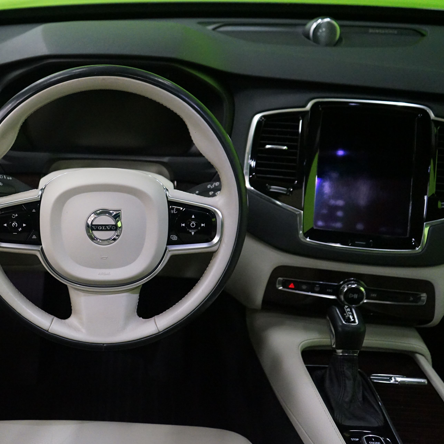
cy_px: 227
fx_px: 624
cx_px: 105
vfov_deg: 39.2
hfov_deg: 38.1
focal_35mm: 43
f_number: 4
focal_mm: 33
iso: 6400
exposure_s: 1/80
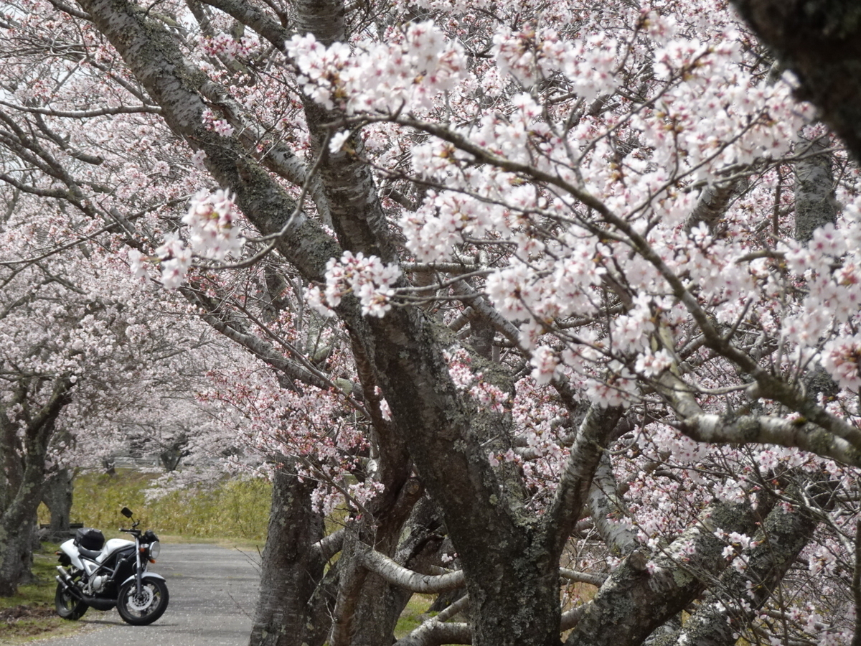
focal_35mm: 200
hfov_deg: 9.9
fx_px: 4975
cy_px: 323
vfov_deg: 7.4
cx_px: 430
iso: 200
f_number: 6.3
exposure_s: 1/640
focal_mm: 31.23
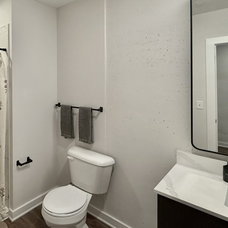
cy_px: 84
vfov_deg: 62.0
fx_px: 186
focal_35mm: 25
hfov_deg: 56.0
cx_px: 31
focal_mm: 2.22
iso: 200
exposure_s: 1/120
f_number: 2.2
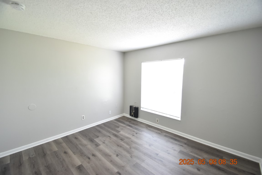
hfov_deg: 100.4
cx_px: 131
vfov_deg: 77.3
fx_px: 109
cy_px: 88
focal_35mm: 15
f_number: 4
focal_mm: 10
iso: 800
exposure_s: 1/20
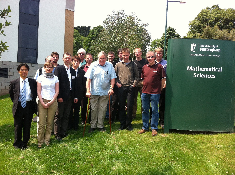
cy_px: 88
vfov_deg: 40.6
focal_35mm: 35
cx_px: 118
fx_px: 237
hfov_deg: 52.7
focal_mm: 3.85
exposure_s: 1/450
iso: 80
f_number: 2.8
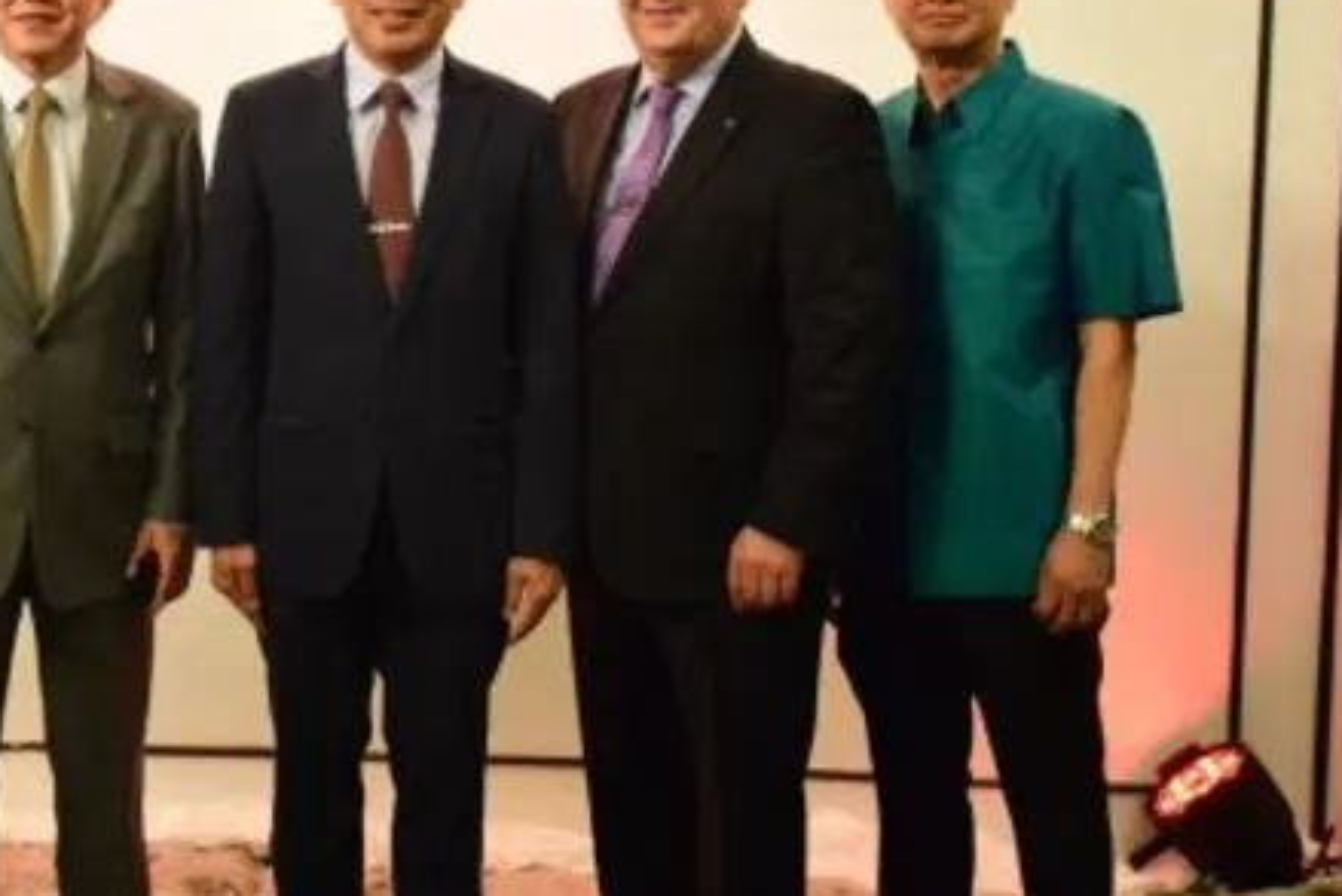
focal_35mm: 64
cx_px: 297
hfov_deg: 30.7
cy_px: 312
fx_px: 2386
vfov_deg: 21.2
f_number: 4.5
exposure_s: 1/160
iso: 3200
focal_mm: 24
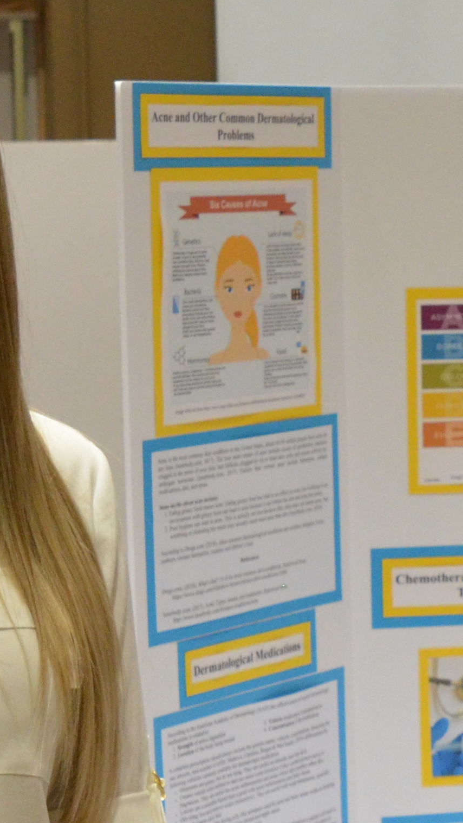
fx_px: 2663
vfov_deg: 17.5
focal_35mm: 122
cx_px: 801
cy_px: 565
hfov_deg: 9.5
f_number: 5.6
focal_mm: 24
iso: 2000
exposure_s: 1/125
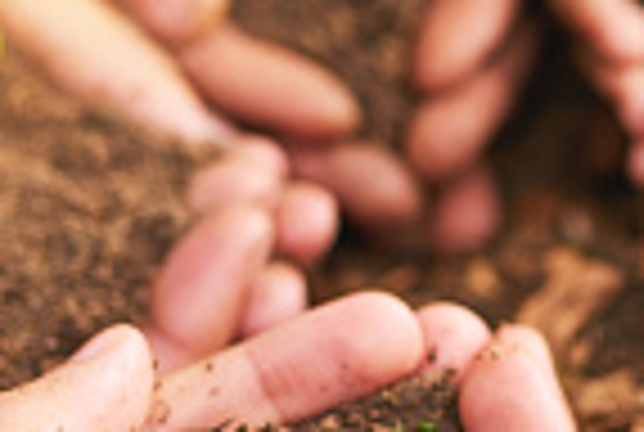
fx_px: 2223
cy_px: 511
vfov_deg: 10.9
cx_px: 450
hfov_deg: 16.4
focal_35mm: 124
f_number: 2
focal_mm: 35
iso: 320
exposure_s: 1/200
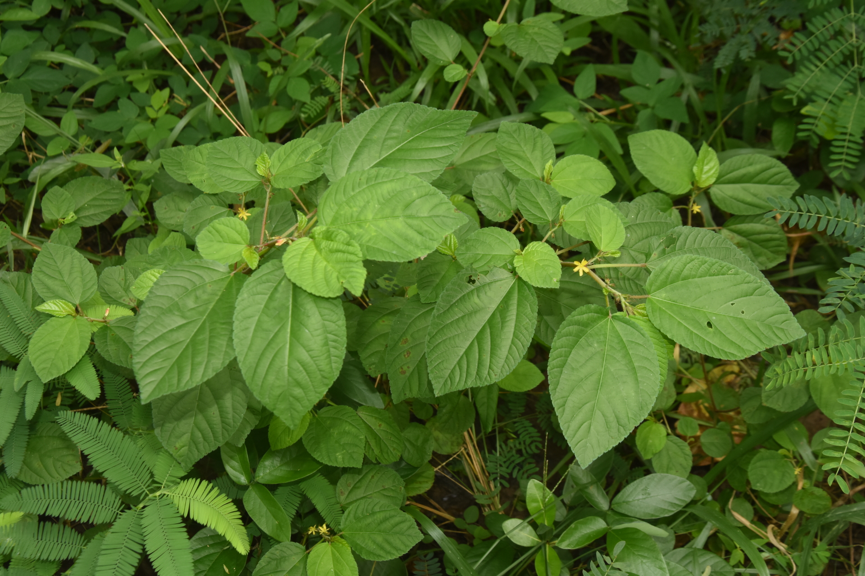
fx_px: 1442
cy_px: 288
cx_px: 432
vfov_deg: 22.6
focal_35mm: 60
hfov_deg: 33.4
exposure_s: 1/160
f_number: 10
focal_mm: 40
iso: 500
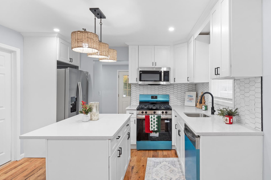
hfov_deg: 83.4
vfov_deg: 61.9
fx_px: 151
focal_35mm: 20
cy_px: 88
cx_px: 156
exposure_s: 1/3
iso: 250
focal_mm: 16
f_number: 8
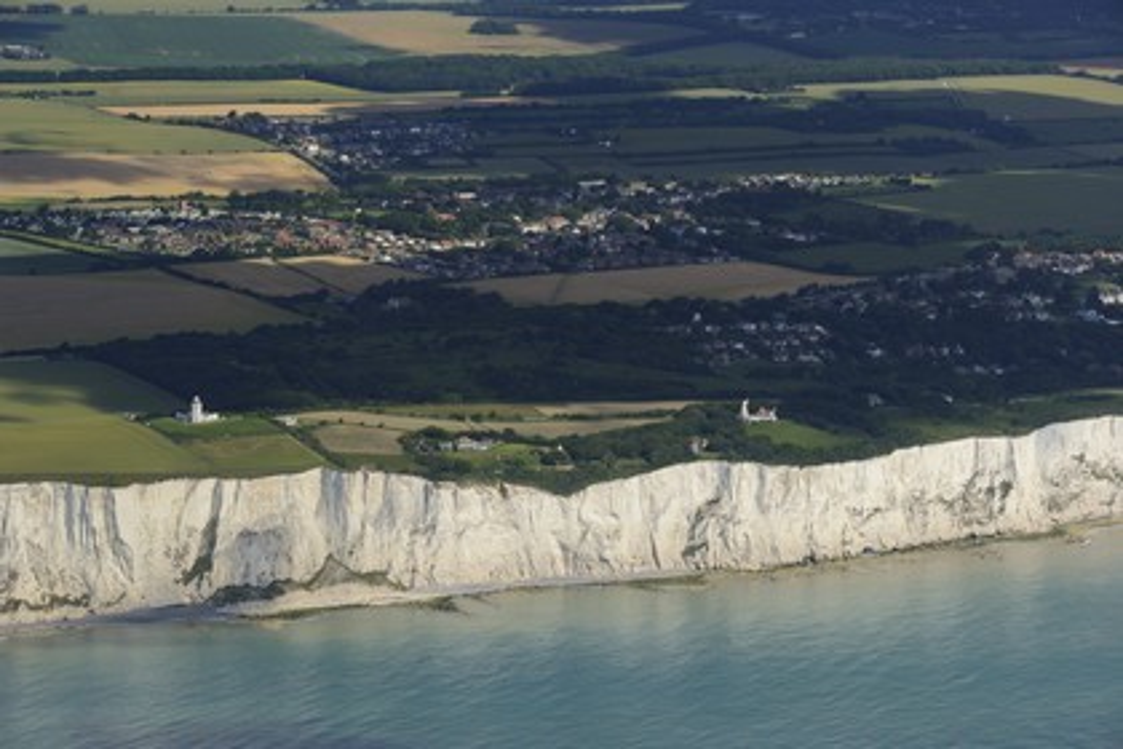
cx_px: 562
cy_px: 374
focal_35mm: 140
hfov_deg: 14.7
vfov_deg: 9.8
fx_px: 4367
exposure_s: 1/800
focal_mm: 140
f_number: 10
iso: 400
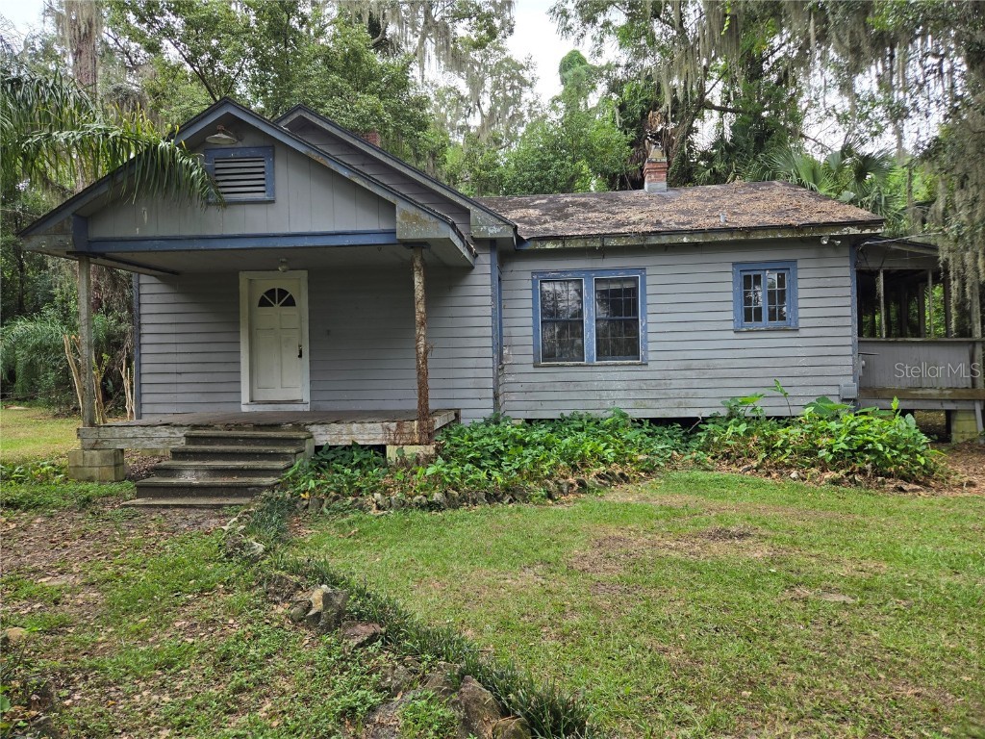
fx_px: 654
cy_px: 370
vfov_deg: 58.9
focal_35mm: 23
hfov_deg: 73.9
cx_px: 492
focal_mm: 5.4
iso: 25
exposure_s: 1/269
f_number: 1.8
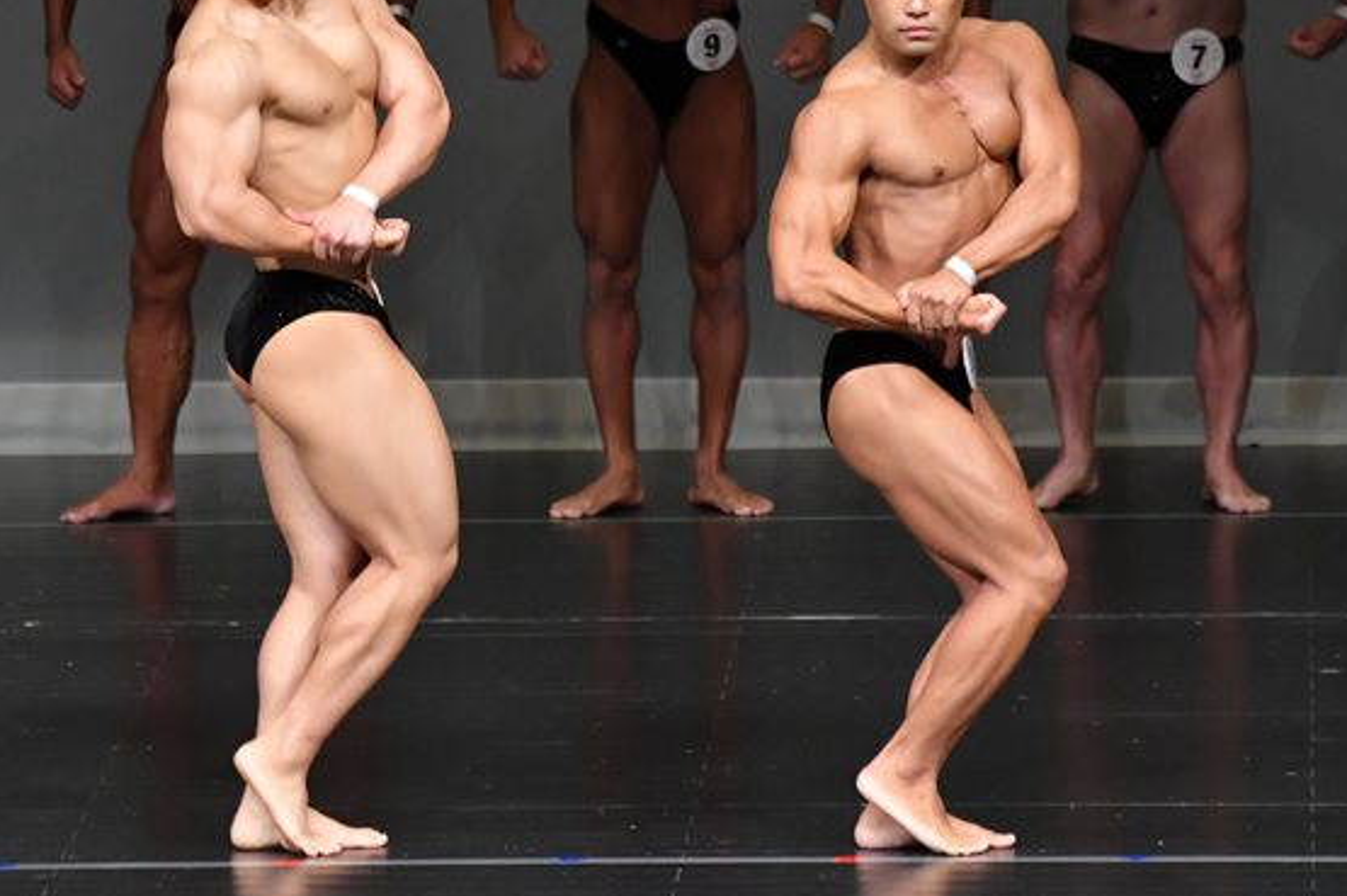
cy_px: 335
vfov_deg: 2.8
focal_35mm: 482
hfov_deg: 4.3
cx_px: 494
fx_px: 18018
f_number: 5.6
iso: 4000
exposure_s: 1/400
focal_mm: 230
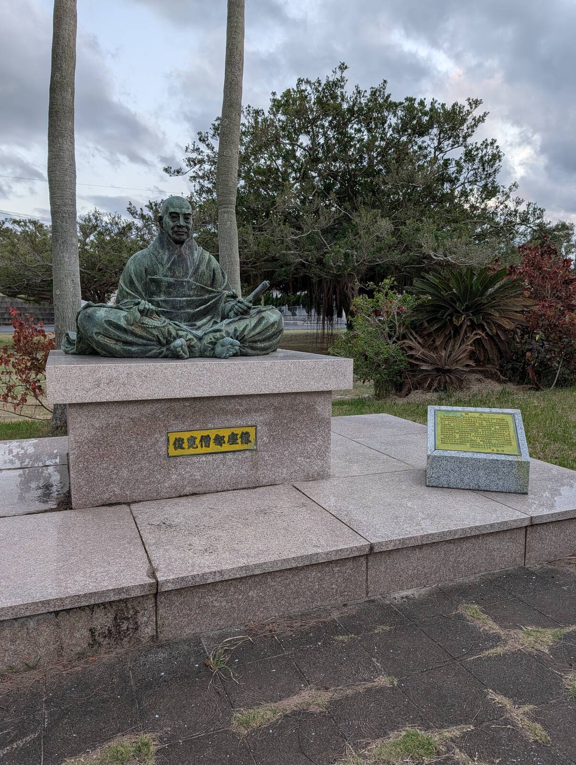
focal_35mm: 24
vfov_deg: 71.5
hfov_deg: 56.9
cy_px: 382
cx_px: 288
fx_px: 531
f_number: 1.68
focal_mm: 6.9
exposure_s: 1/186
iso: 54
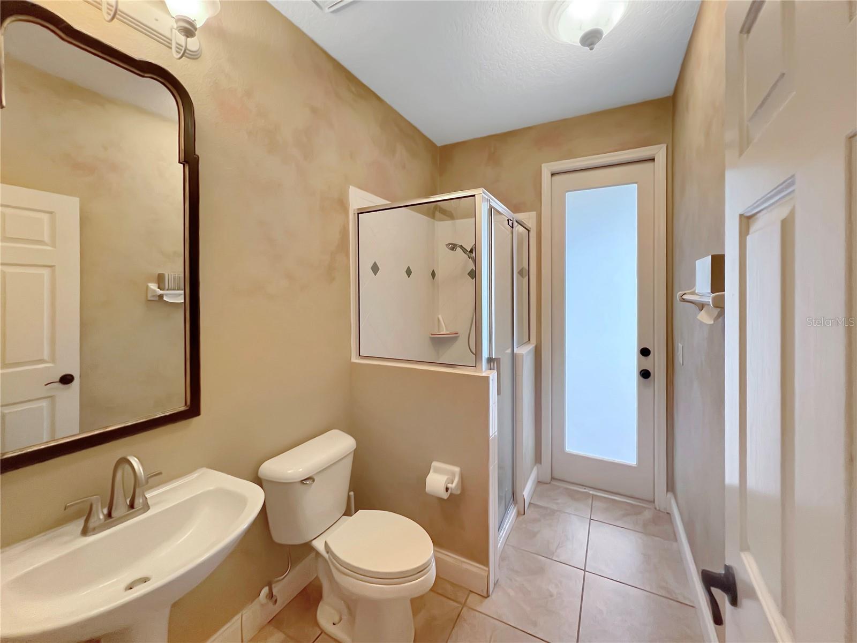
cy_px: 322
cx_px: 428
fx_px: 322
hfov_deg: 106.2
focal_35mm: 13
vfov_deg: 89.9
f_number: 1.8
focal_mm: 1.57
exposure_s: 1/120
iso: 250
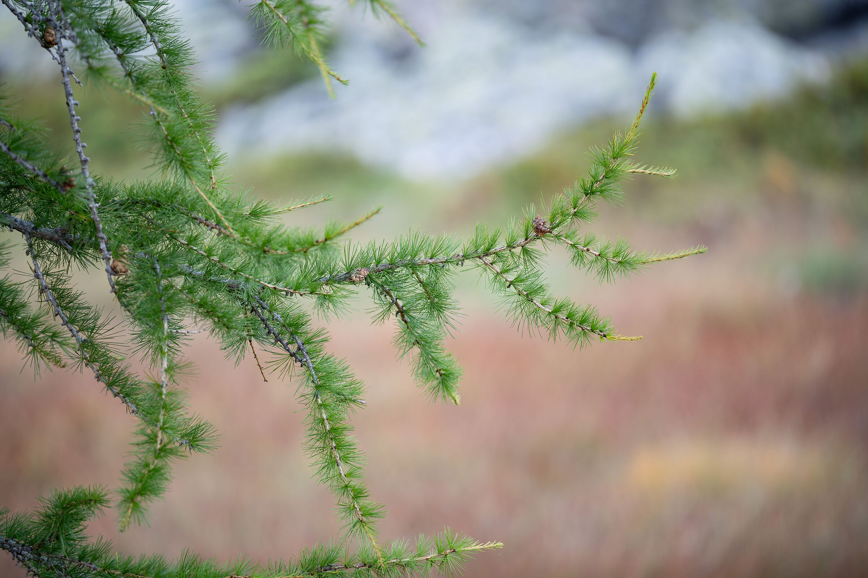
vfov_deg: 3.4
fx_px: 9644
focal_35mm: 400
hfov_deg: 5.2
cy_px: 289
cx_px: 434
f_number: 6.3
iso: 100
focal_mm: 400
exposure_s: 1/1.25
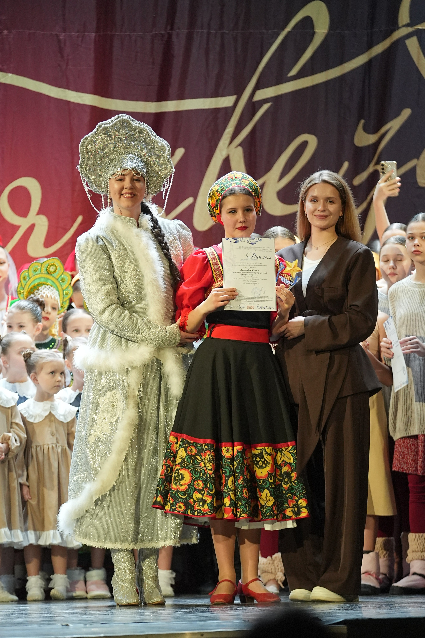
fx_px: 4533
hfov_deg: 5.4
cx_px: 212
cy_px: 319
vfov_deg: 8.0
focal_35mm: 256
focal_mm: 171
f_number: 2.8
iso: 2500
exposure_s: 1/400
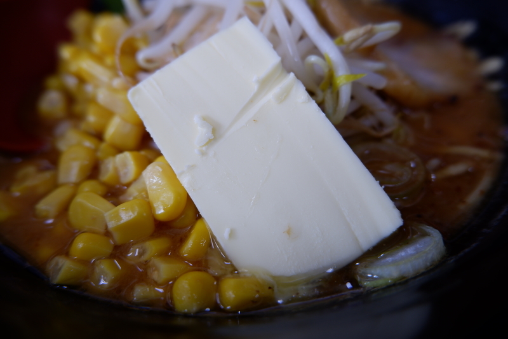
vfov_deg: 53.1
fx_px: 339
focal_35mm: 24
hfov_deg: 73.8
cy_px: 170
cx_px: 254
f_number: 3.6
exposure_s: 1/34
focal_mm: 16.1
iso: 200
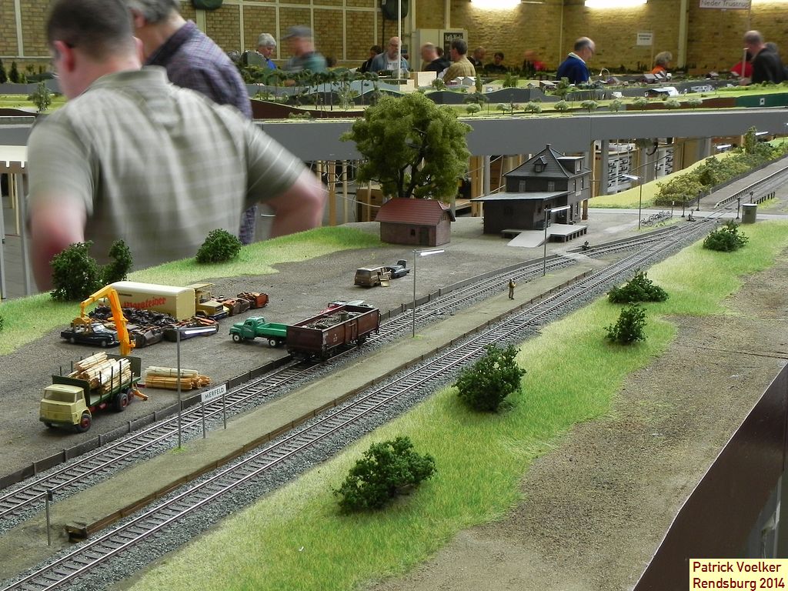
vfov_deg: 28.0
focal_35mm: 52
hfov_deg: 36.8
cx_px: 394
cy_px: 296
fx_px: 1184
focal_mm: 9.2
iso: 160
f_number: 8
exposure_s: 1/3.5
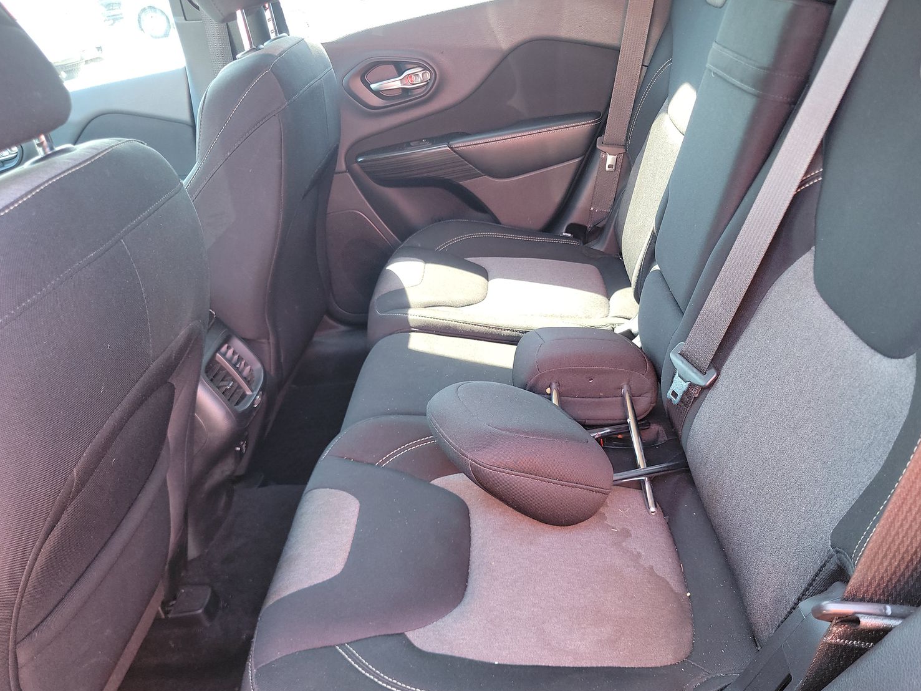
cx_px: 494
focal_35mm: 26
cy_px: 374
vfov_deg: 53.0
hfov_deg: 67.2
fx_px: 692
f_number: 1.8
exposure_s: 1/39
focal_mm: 6.7
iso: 271
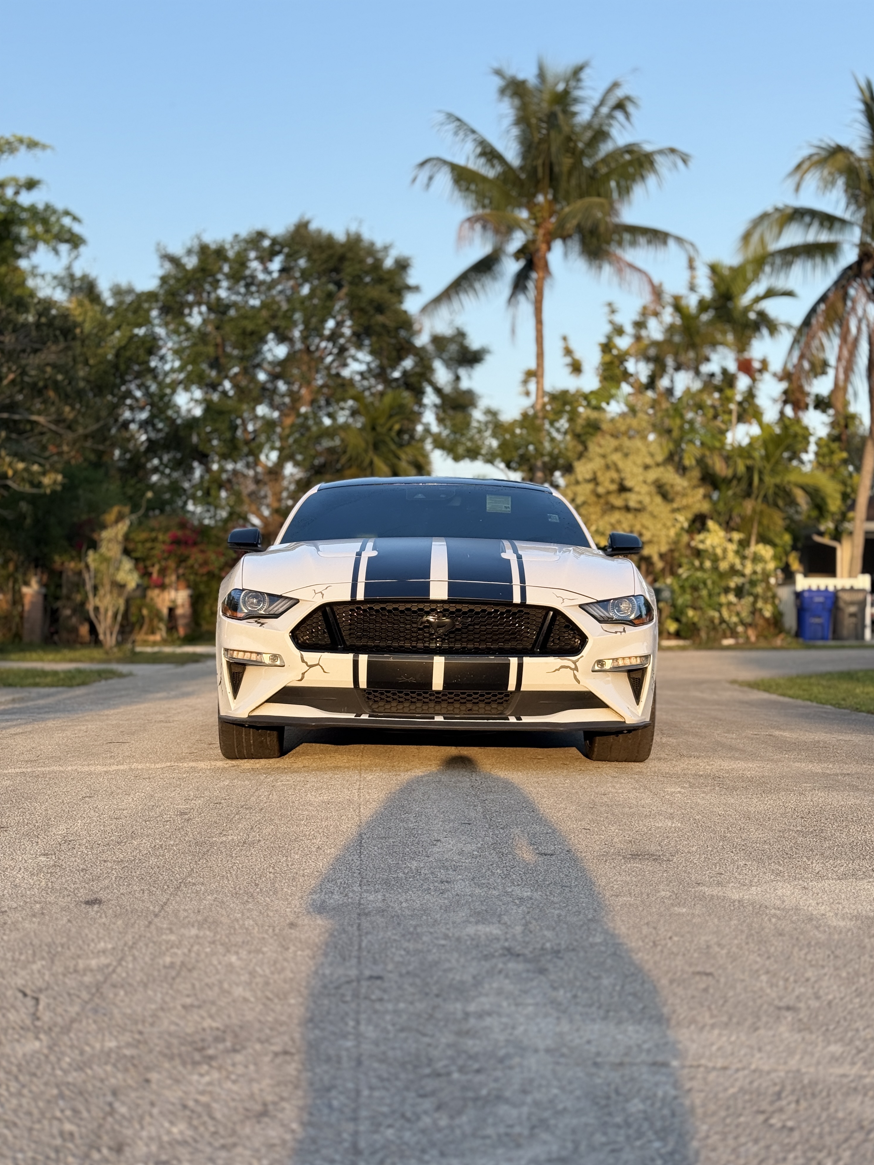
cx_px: 445
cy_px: 594
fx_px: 1650
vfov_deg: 38.9
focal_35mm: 49
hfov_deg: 29.7
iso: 64
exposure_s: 1/1000
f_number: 1.78
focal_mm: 6.76
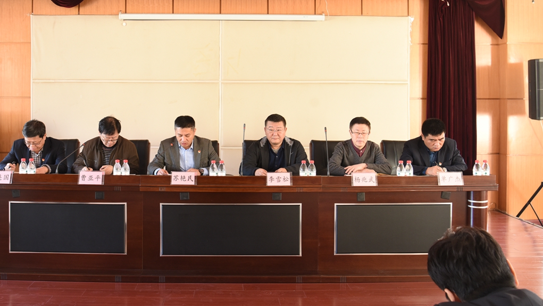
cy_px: 105
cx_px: 223
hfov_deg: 57.7
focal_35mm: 34
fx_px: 489
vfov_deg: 34.4
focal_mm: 24
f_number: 5.6
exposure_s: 1/20
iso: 800
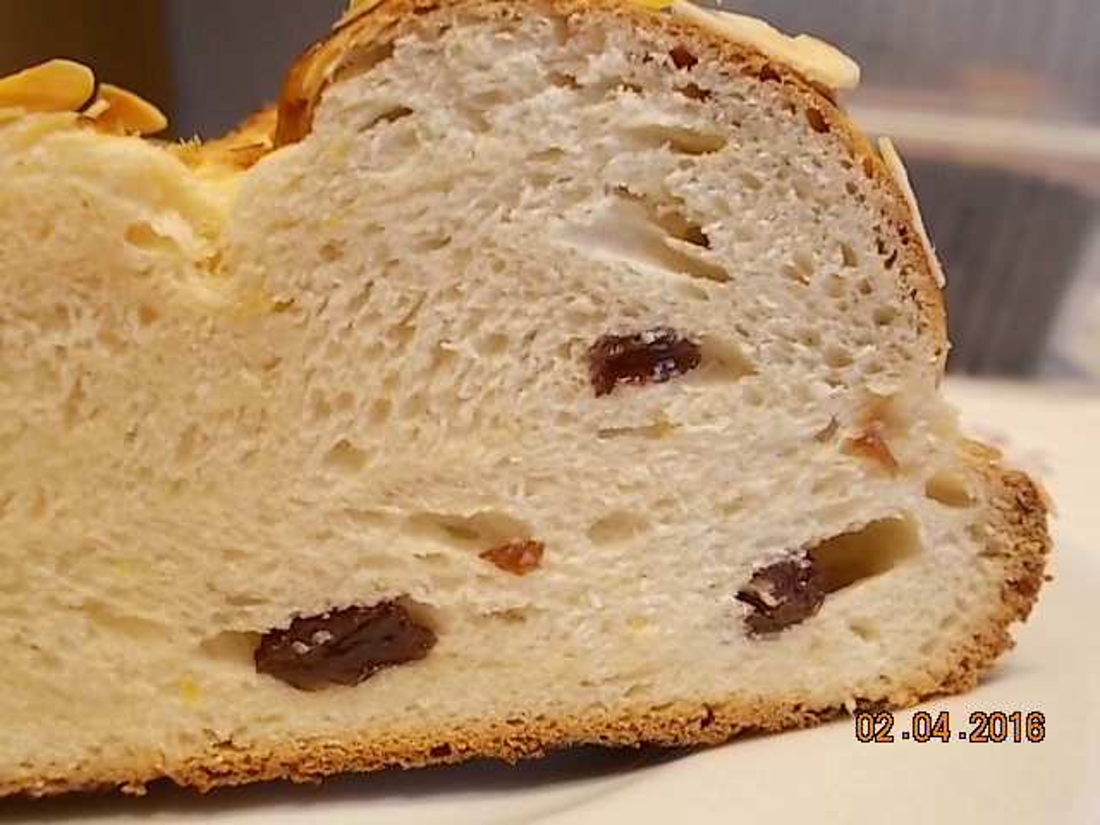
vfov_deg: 46.8
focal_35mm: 30
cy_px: 412
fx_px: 953
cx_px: 550
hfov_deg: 60.0
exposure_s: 1/25
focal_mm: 5.3
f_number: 3.4
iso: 125
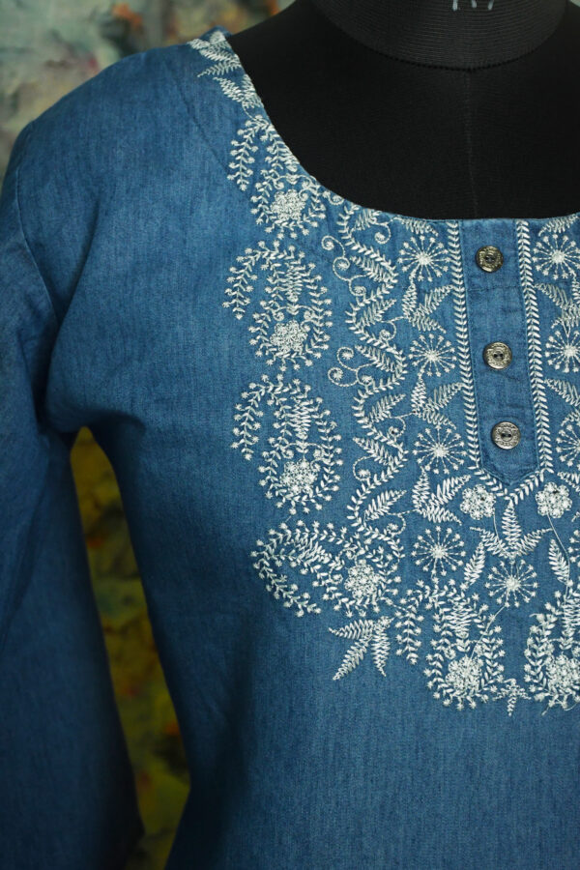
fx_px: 1522
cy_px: 435
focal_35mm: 63
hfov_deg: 21.6
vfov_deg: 31.9
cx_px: 290
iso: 2000
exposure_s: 1/200
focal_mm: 42
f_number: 5.6
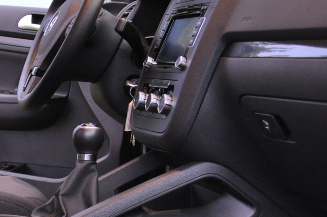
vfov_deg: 12.5
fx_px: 989
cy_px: 140
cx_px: 66
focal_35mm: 109
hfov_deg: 18.6
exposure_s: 1/13
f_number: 4.5
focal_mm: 28
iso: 1600
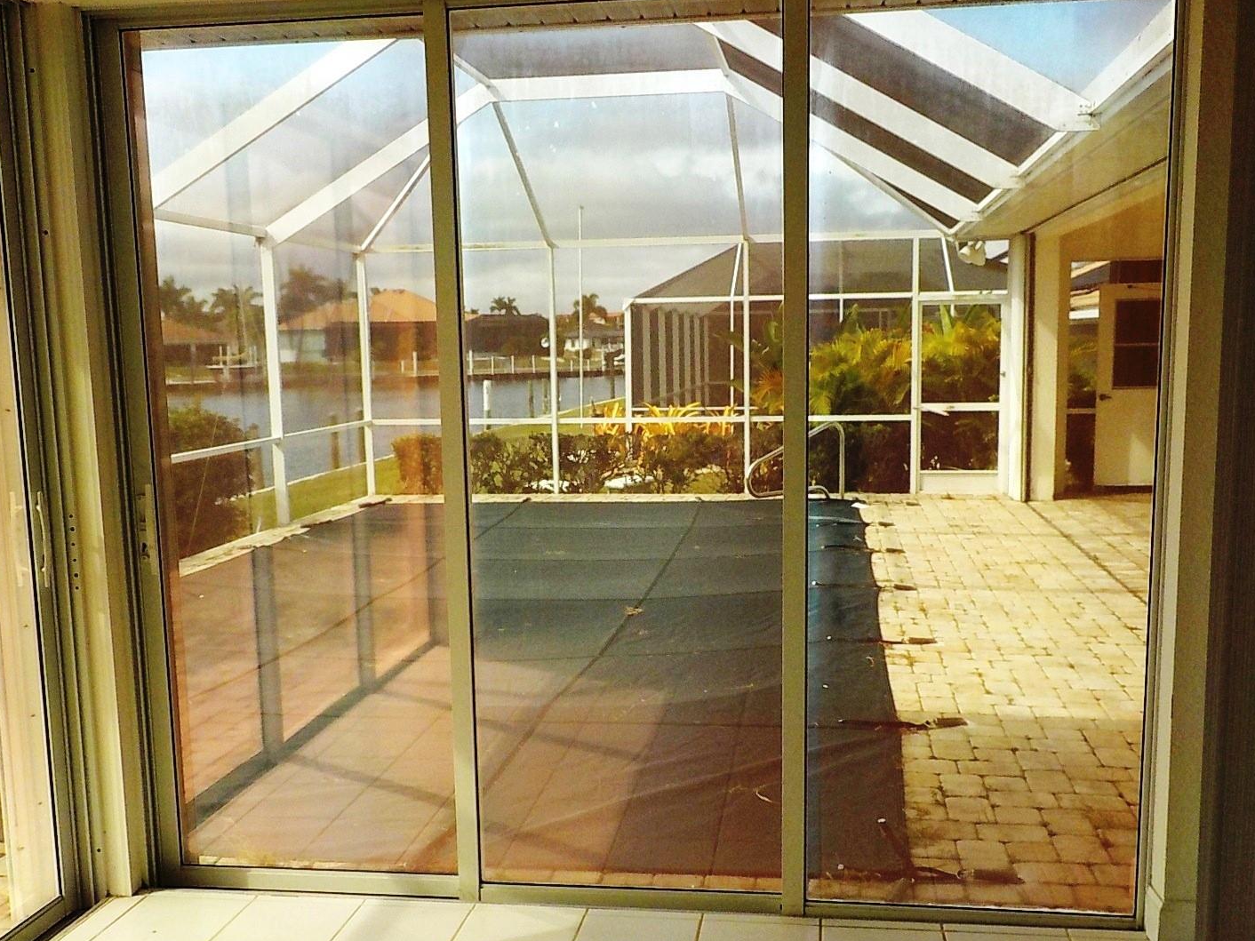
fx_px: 1233
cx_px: 645
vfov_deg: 41.7
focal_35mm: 34
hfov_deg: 53.9
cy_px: 530
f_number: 3.3
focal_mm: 4.1
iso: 125
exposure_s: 1/500
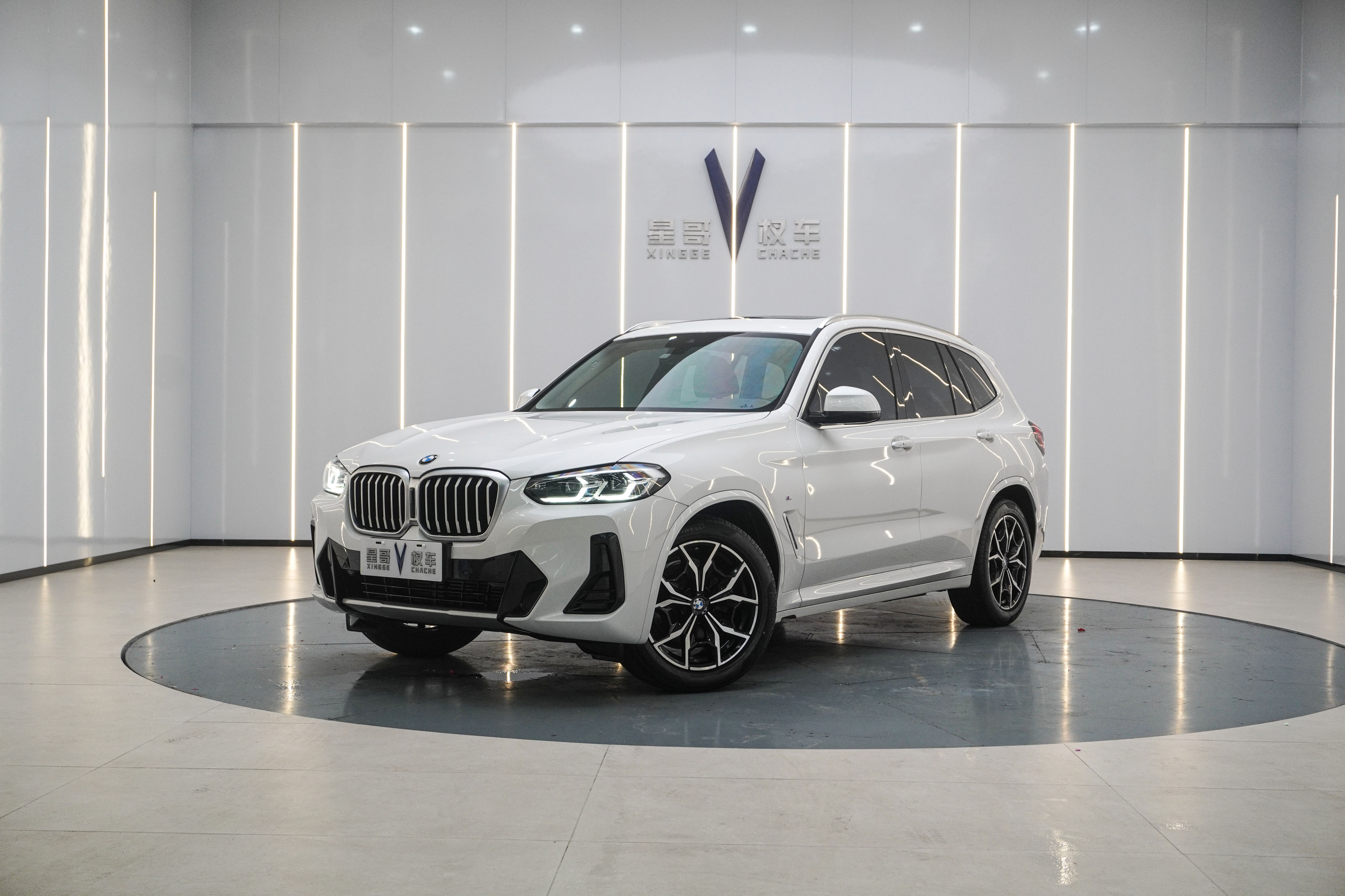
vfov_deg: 33.0
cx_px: 672
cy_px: 448
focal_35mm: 40
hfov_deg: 47.9
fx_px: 1513
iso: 800
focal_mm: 27
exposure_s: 1/80
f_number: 6.3
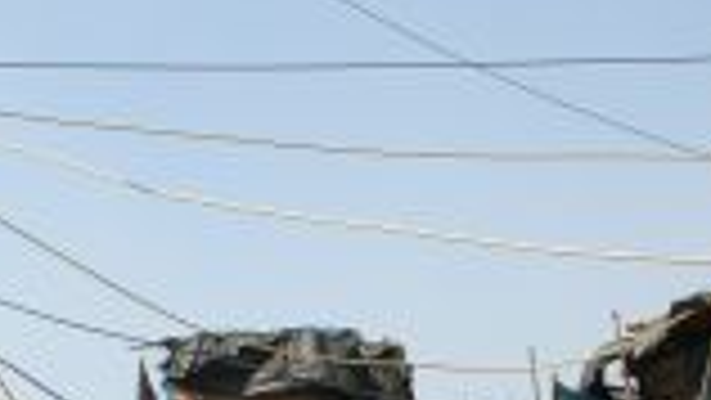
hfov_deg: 17.9
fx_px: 2244
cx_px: 536
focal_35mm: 119
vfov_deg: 9.8
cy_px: 661
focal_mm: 24
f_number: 5.6
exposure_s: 1/1000
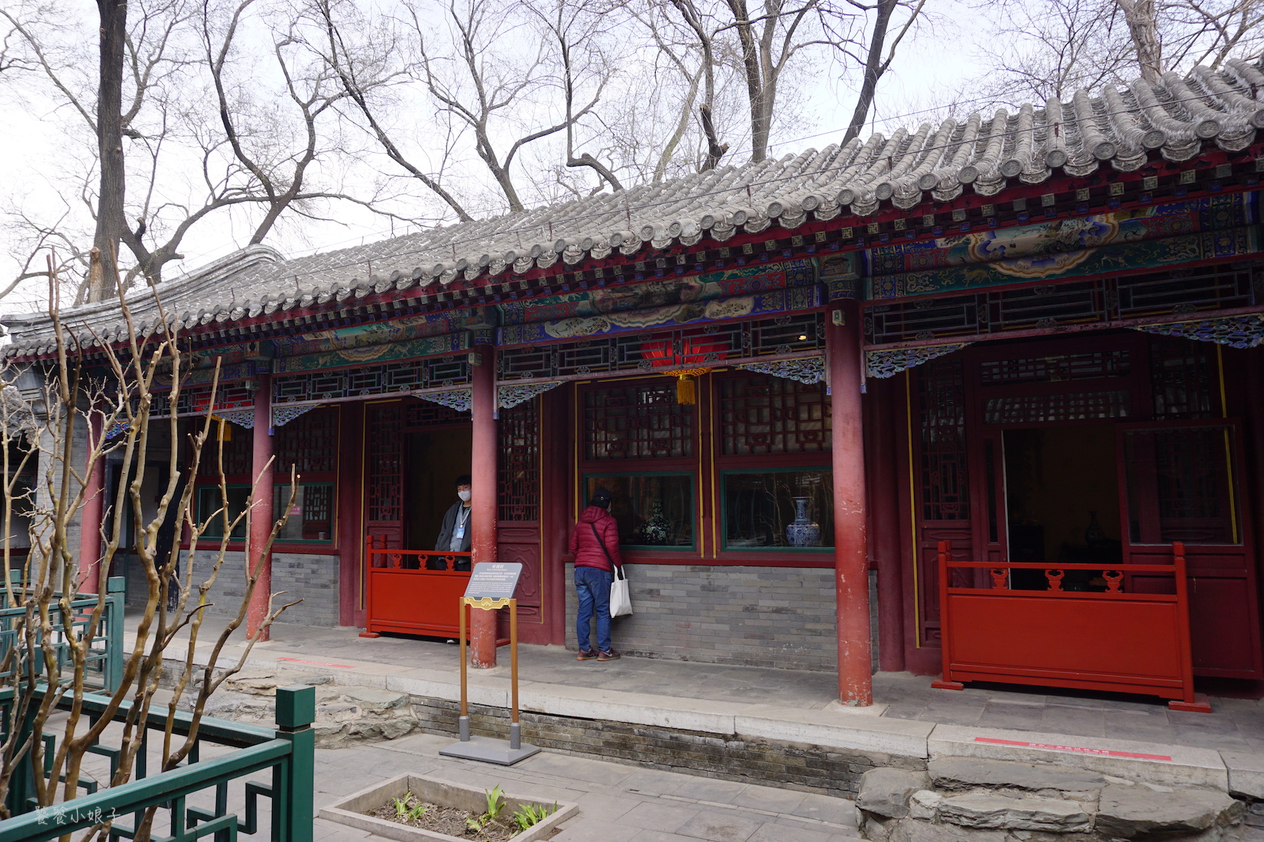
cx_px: 632
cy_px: 421
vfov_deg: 53.1
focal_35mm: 24
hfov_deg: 73.8
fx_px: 842
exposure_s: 1/80
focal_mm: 16
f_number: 6.3
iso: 100
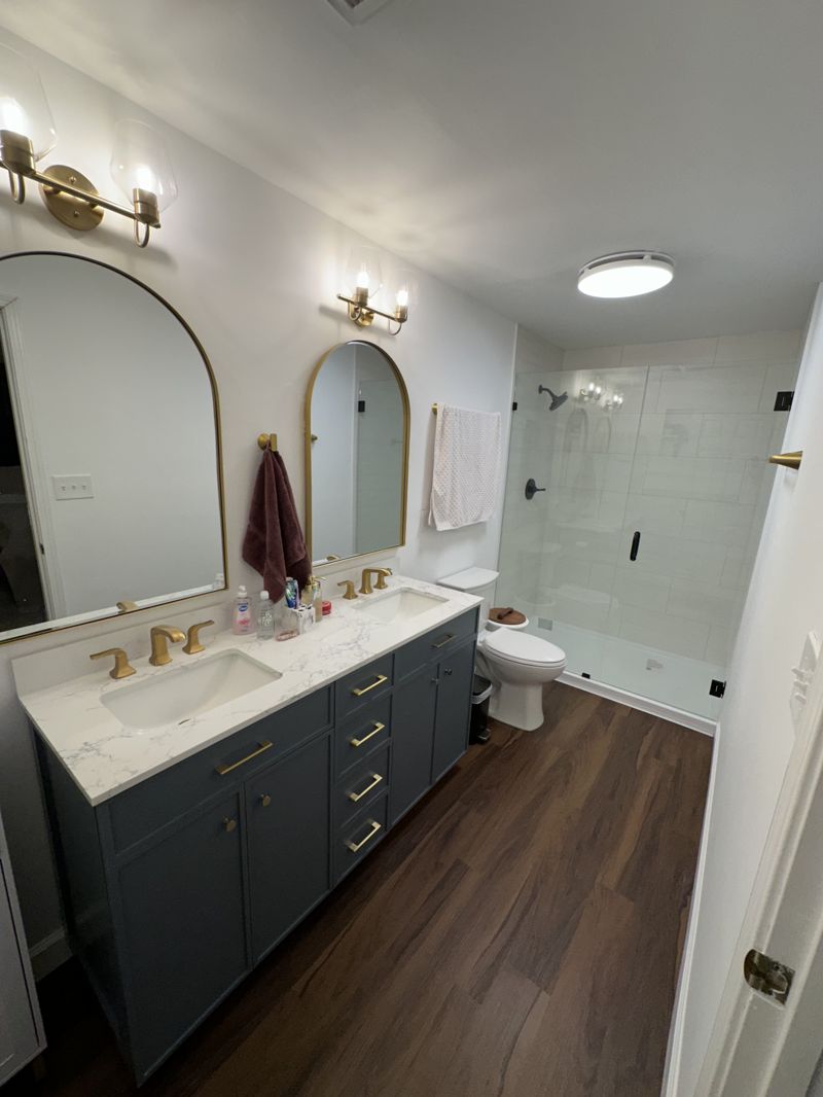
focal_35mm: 14
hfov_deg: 85.7
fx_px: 444
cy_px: 548
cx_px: 412
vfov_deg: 102.1
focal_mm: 2.22
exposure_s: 1/120
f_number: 2.2
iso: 100
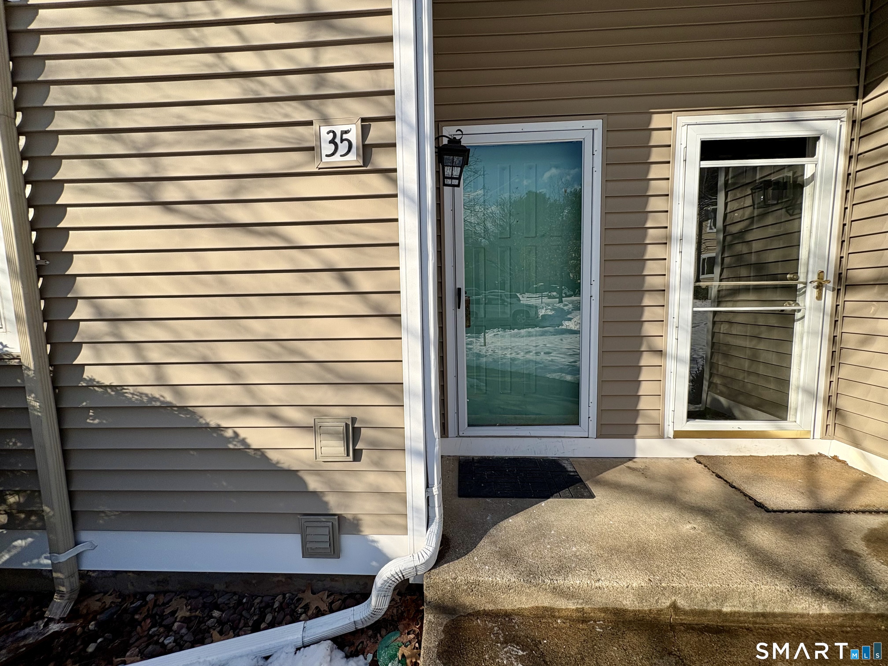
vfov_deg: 85.7
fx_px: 359
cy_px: 333
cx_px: 444
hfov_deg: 102.1
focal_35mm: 14
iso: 50
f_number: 2.2
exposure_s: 1/1536
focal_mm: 2.22
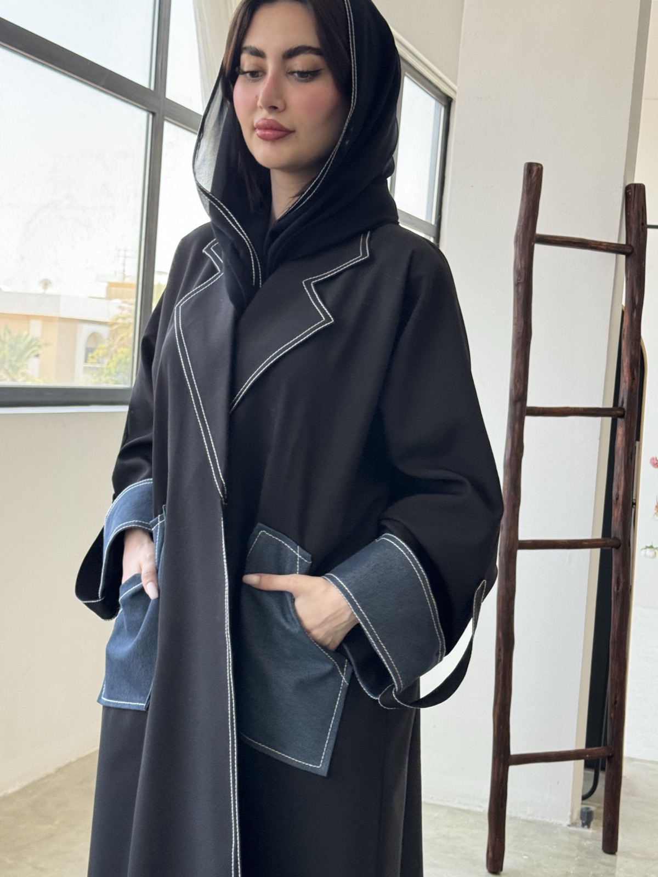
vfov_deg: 39.7
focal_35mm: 48
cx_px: 329
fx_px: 1217
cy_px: 438
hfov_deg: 30.3
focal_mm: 6.76
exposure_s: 1/104
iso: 100
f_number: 1.78
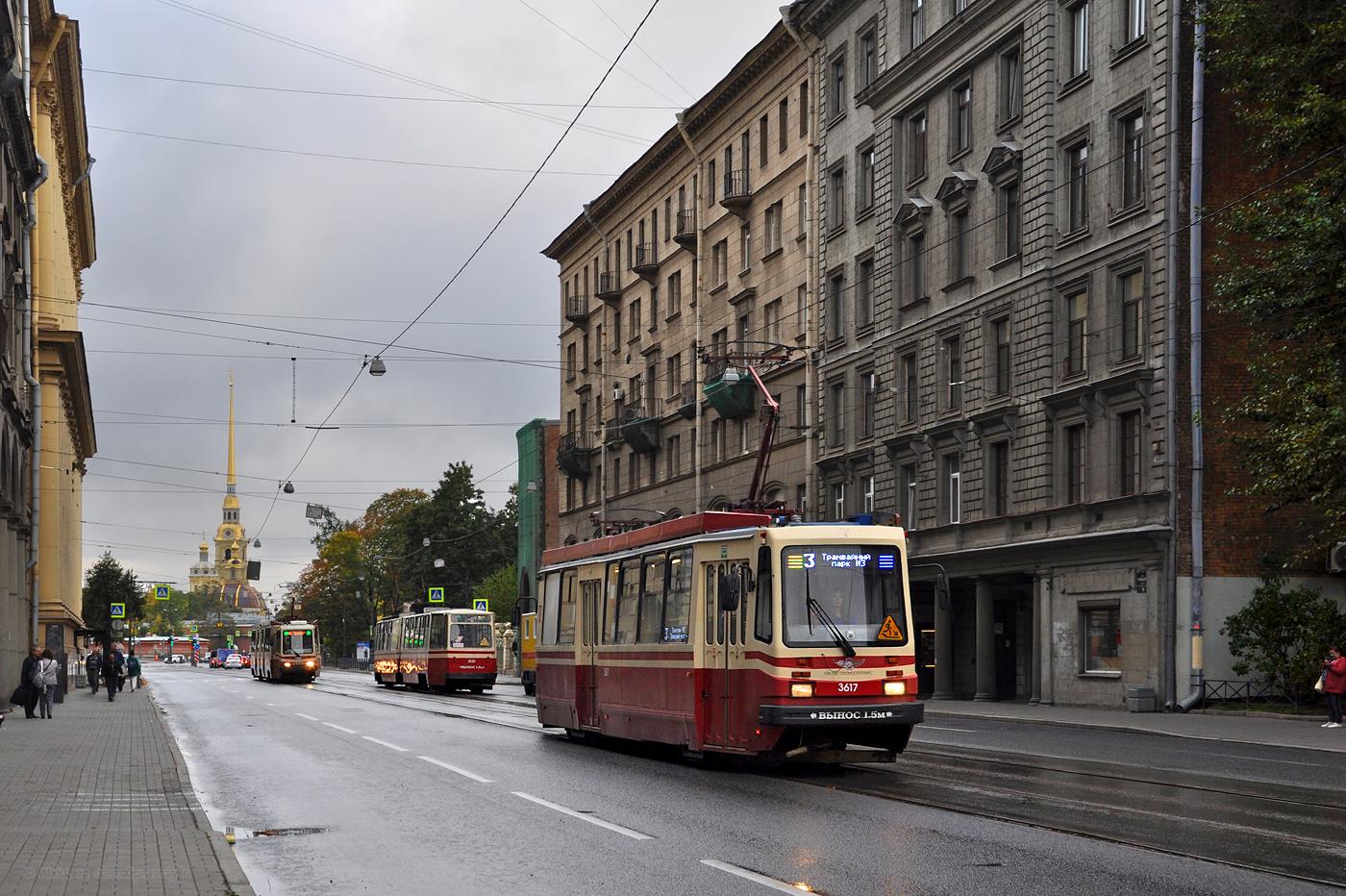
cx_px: 673
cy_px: 448
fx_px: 1794
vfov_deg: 28.0
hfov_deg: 41.1
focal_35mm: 48
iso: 200
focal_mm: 32
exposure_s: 1/250
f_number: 5.6
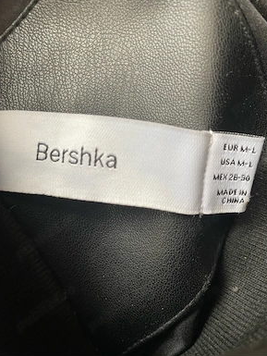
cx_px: 136
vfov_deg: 65.3
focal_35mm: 27
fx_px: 278
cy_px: 175
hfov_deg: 51.4
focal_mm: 4.2
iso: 160
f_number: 1.6
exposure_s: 1/60
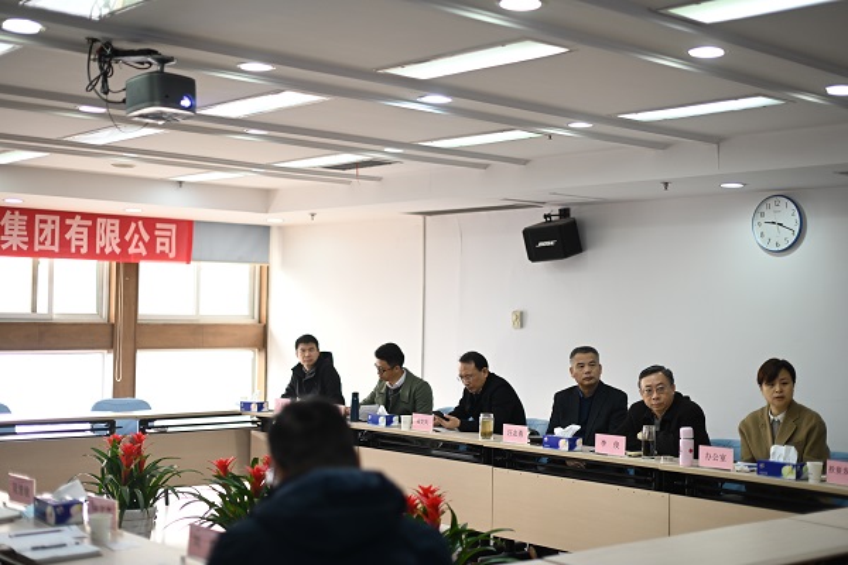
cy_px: 282
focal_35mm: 50
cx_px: 424
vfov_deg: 27.0
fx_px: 1178
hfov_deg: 39.6
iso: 400
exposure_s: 1/160
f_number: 2.2
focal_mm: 50
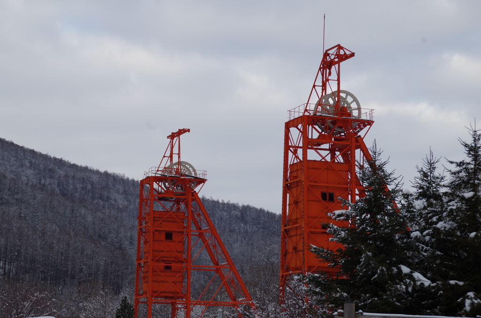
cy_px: 159
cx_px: 240
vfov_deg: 11.7
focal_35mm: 117
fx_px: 1560
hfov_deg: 17.5
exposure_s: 1/125
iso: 200
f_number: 11
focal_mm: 78
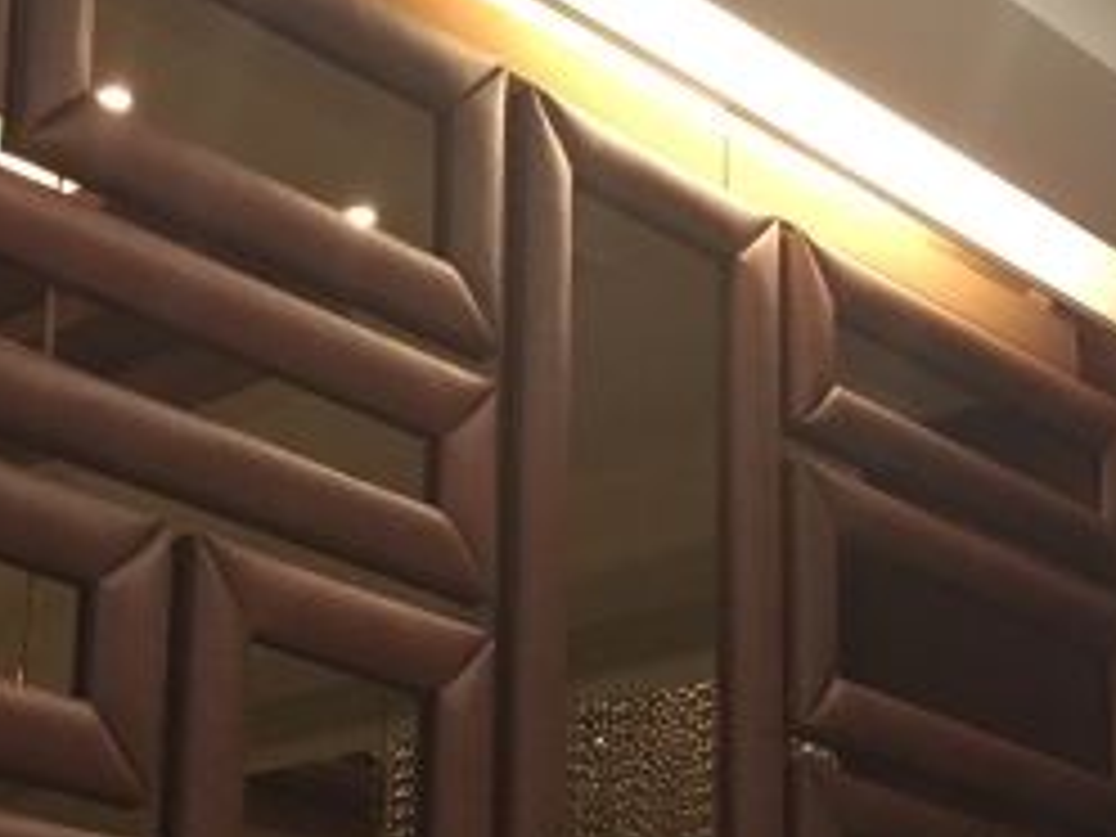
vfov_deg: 17.8
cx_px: 90
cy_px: 709
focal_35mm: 82
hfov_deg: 23.2
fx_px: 2644
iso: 320
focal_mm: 4.15
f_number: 2.2
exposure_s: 1/17
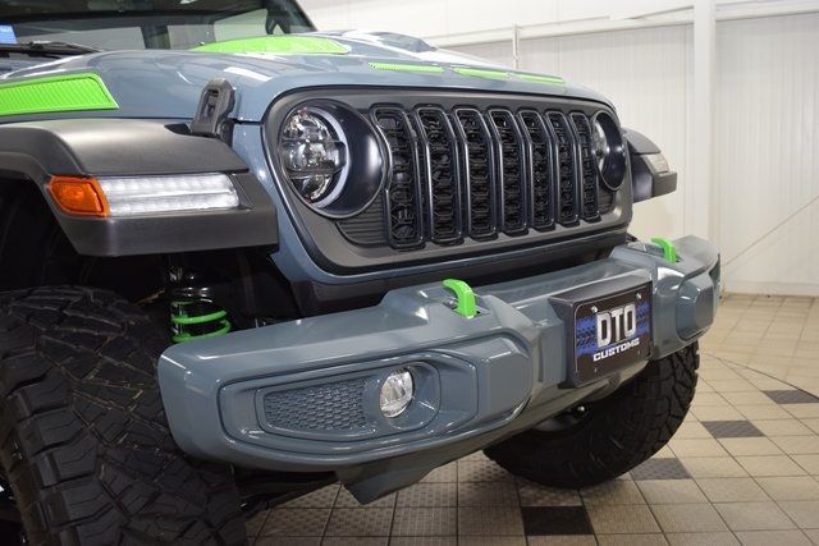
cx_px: 410
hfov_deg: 53.1
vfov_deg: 36.9
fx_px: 819
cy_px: 273
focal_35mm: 36
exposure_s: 1/80
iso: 800
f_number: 4.5
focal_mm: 24
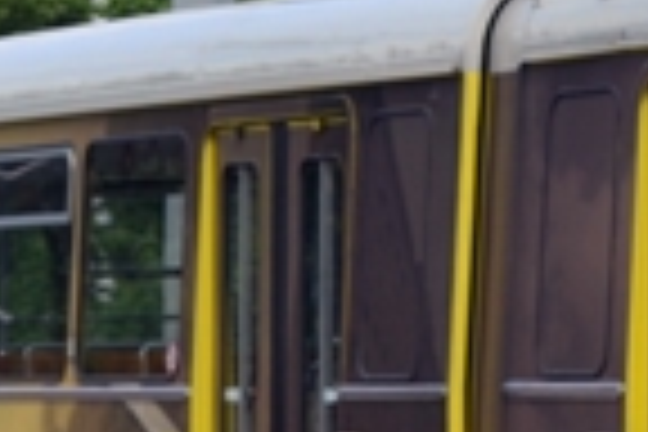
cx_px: 1494
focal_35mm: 412
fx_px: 7415
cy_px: -54
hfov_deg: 4.9
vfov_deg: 3.3
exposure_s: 1/200
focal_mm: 44
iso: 100
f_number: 7.1
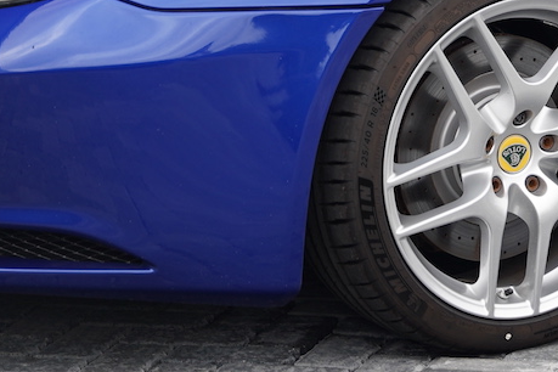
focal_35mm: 245
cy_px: -160
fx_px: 3802
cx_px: 757
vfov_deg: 5.6
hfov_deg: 8.3
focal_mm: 56.3
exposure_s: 1/125
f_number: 2.8
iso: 100
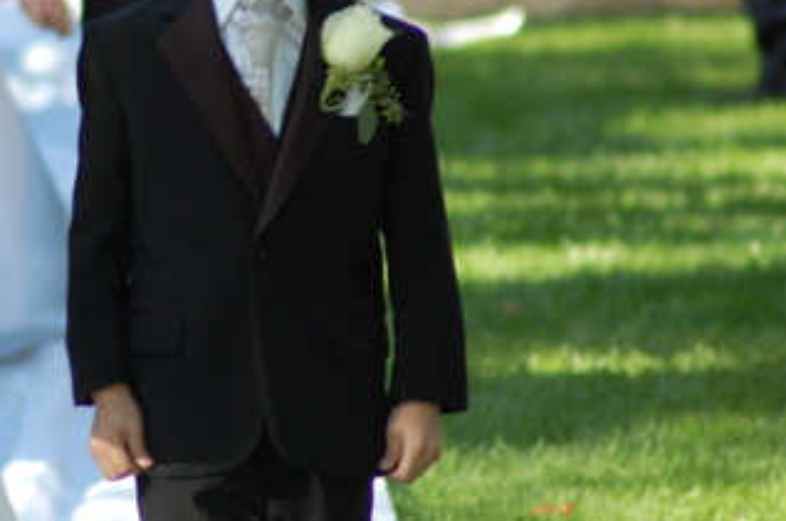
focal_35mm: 907
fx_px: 19773
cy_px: 114
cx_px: 131
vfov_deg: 1.5
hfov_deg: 2.3
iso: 400
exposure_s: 1/250
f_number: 5.6
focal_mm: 300
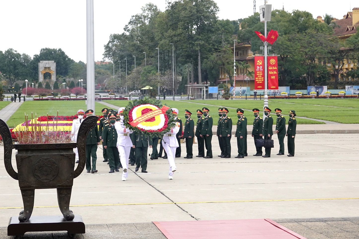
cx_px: 173
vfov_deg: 15.4
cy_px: 120
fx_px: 887
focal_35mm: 89
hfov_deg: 22.9
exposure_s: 1/1000
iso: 500
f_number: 3.5
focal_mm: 30.5
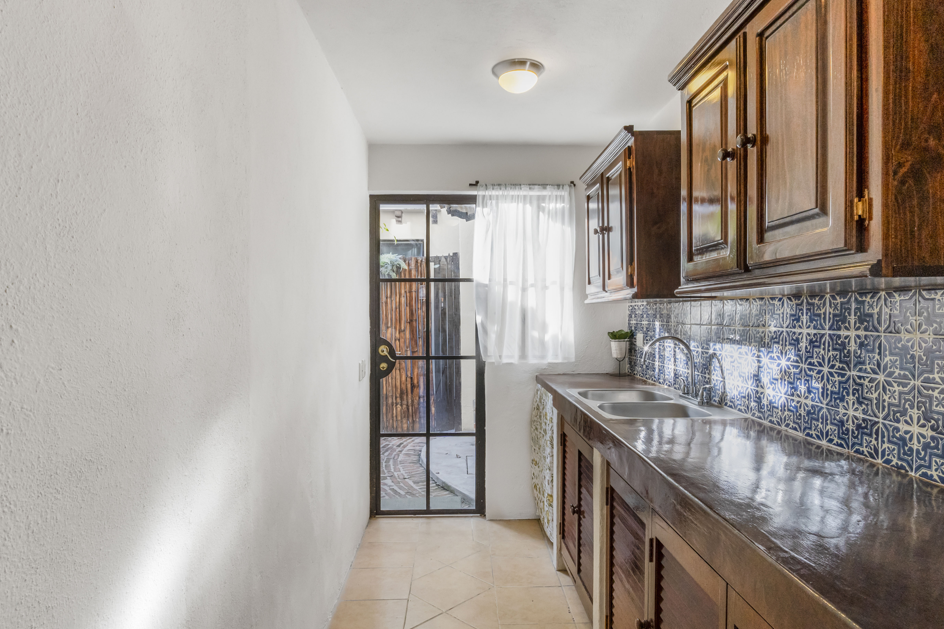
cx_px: 478
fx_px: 541
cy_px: 329
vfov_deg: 60.4
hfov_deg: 82.2
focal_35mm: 21
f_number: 8
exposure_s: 1/45
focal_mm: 11
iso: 640
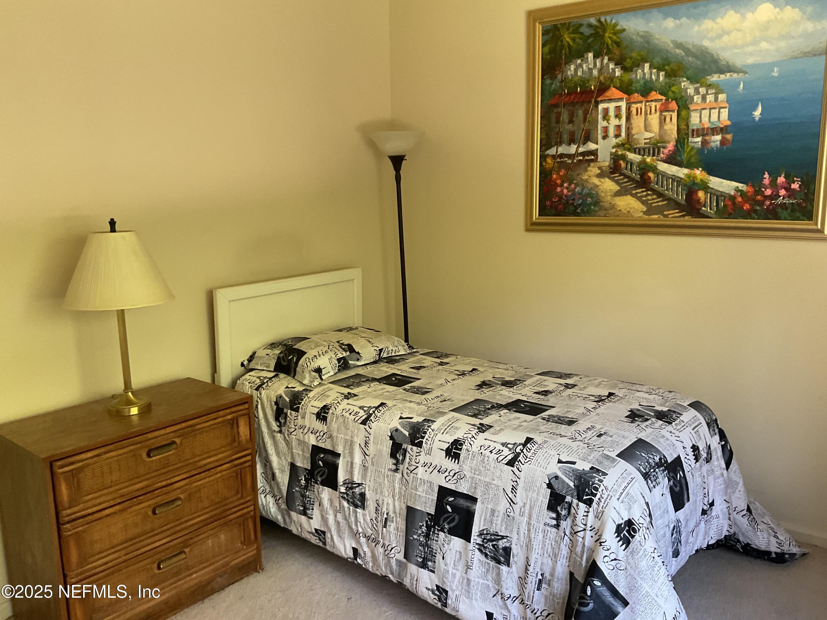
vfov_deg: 48.2
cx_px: 414
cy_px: 310
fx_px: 693
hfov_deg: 61.7
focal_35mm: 29
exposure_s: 1/60
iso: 160
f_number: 1.8
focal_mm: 3
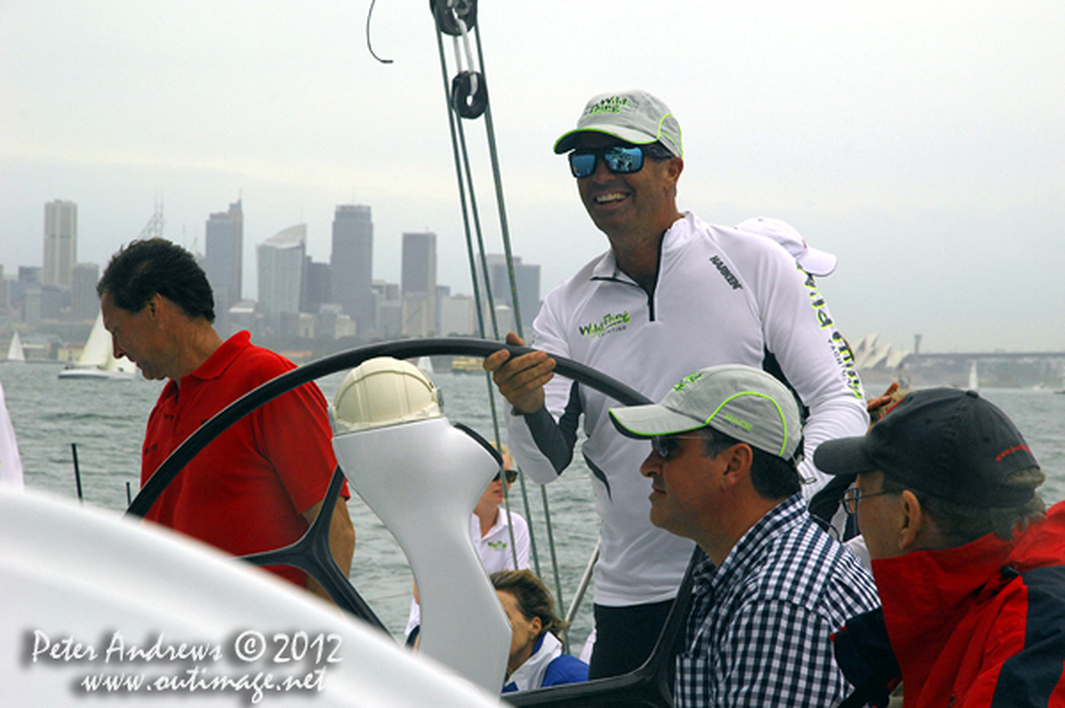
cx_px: 532
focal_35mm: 102
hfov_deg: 20.0
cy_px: 354
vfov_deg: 13.4
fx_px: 3015
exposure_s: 1/500
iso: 400
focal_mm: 68
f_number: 9.5
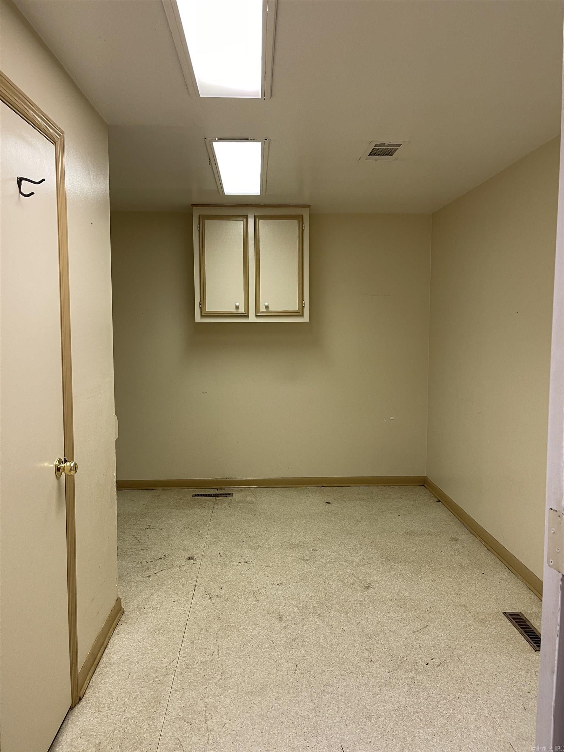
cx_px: 282
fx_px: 543
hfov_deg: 54.9
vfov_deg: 69.4
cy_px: 376
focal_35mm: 25
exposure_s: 1/60
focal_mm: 5.1
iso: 80
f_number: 1.6
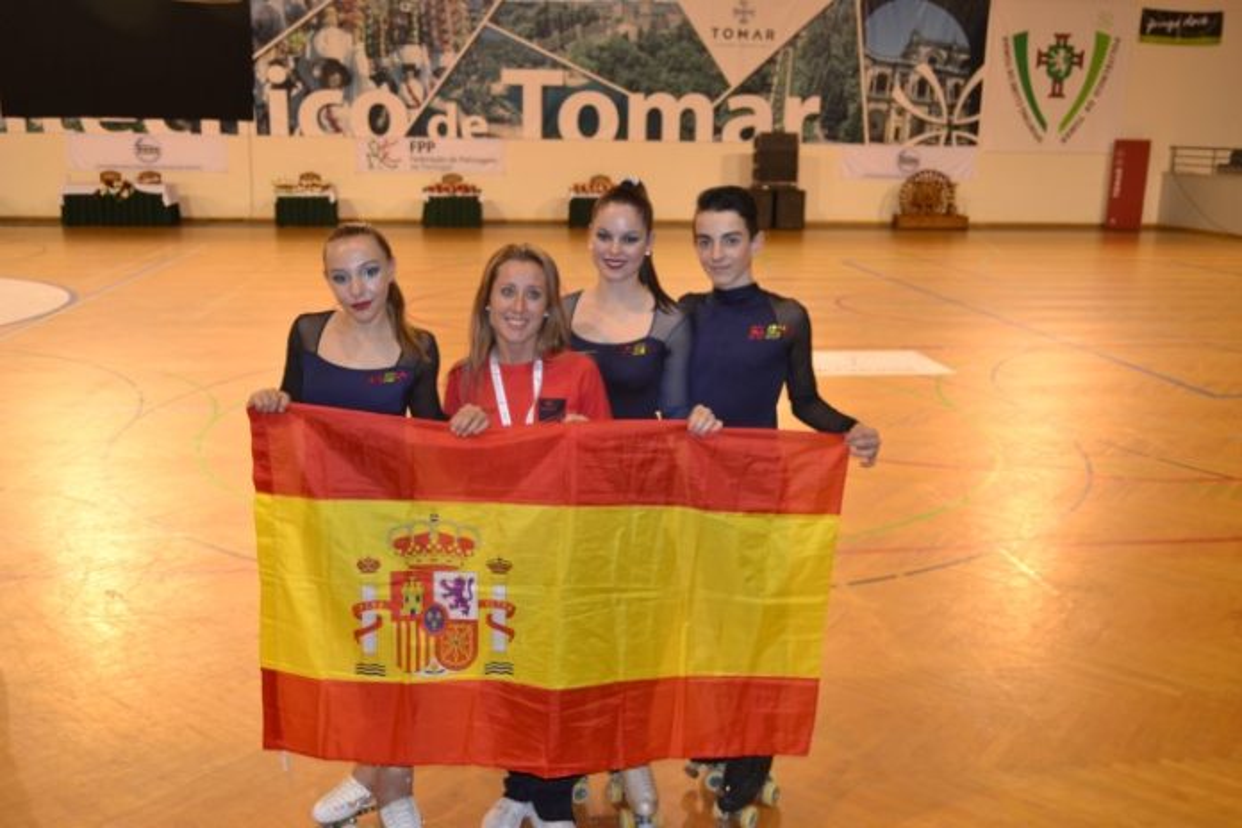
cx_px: 621
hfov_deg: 57.2
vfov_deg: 40.0
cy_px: 414
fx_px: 1138
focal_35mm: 33
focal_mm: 22
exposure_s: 1/80
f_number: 4
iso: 400
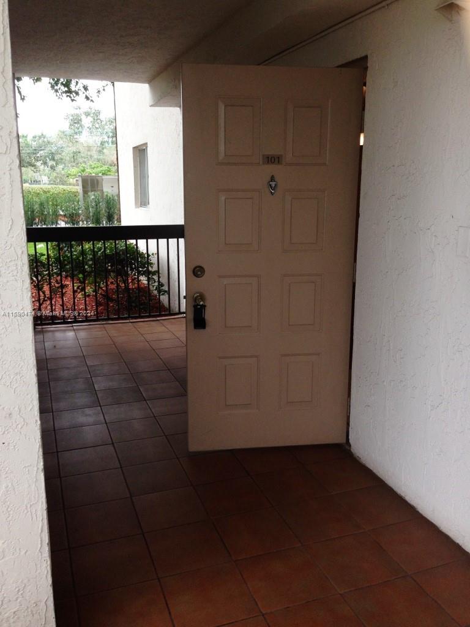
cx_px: 235
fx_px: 597
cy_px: 314
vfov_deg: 55.4
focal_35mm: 33
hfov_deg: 42.9
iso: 80
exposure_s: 1/120
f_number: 2.4
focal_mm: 4.12
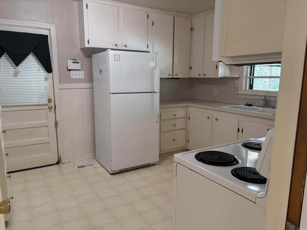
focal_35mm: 26
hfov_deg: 67.3
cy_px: 115
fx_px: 231
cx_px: 154
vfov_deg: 53.1
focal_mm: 5.96
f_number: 1.6
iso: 160
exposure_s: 1/60
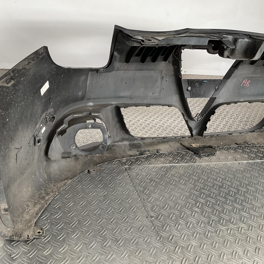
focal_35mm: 35
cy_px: 133
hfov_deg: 47.0
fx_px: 302
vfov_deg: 47.2
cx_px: 109
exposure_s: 1/100
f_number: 1.8
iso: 64
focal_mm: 3
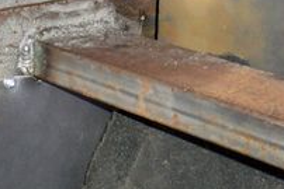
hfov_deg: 16.9
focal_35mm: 117
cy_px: 190
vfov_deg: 11.6
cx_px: -31
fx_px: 924
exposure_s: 1/30
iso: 200
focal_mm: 7.9
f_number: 3.1
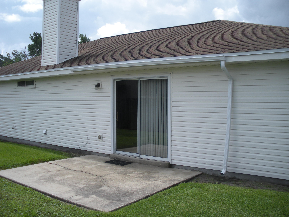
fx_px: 301
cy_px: 108
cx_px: 144
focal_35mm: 36
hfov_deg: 51.4
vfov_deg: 39.7
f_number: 3.5
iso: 64
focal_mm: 6.3
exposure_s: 1/534
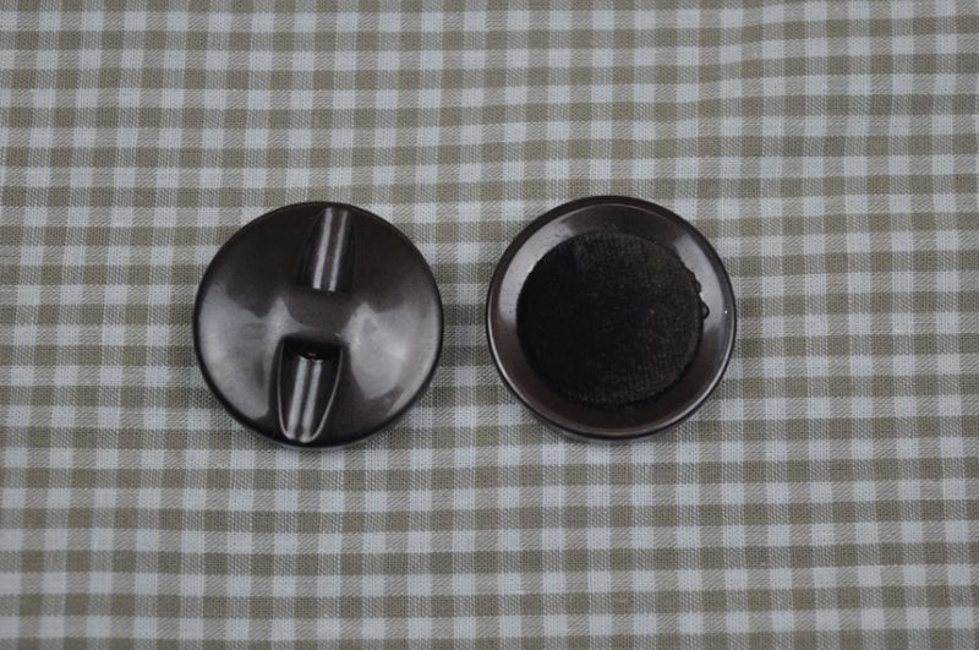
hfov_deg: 24.7
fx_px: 2240
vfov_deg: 16.5
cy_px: 325
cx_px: 490
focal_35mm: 82
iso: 360
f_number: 5.6
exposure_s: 1/125
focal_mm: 55
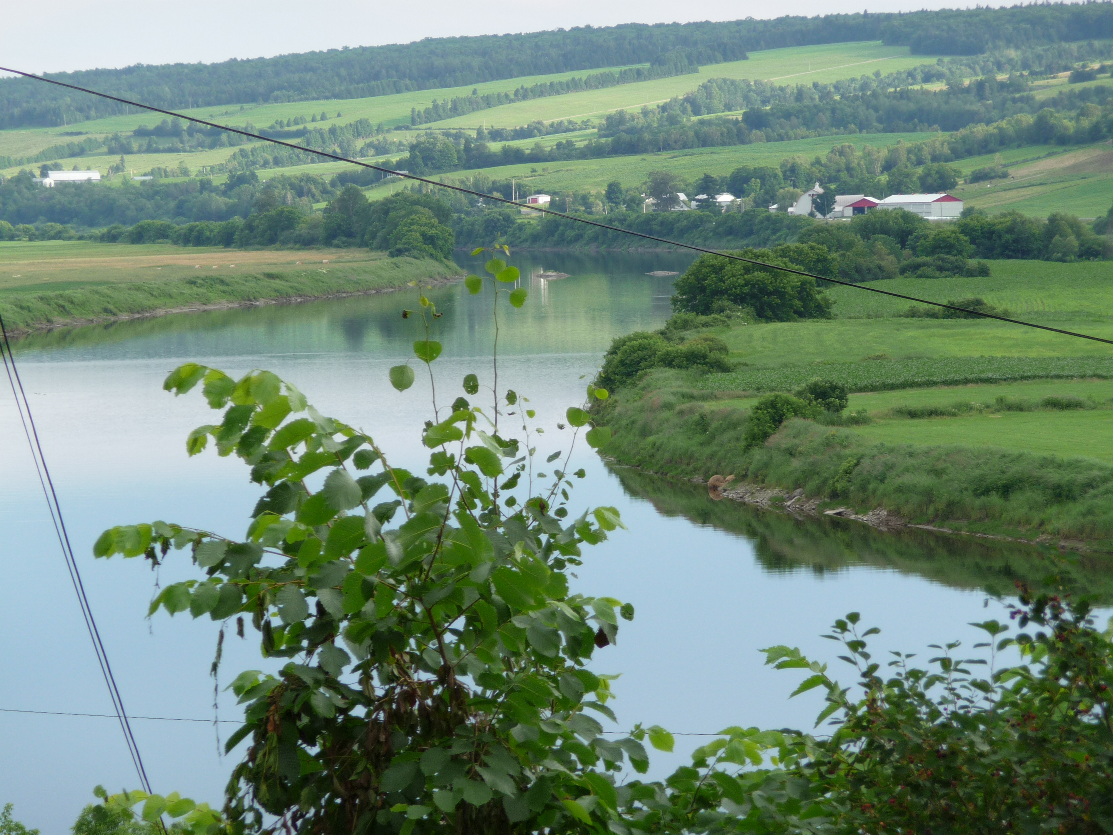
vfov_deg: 7.0
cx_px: 556
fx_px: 6816
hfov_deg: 9.3
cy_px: 418
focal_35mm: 212
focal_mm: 36.4
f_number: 4.8
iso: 100
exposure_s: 1/125
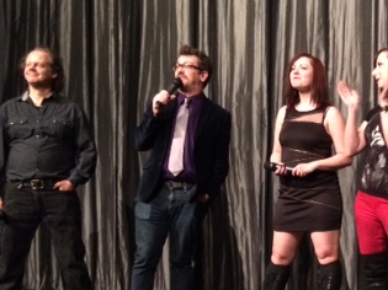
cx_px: 362
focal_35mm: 61
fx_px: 683
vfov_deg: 23.7
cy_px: 230
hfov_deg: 30.1
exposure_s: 1/15
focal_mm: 4.12
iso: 500
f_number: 2.2
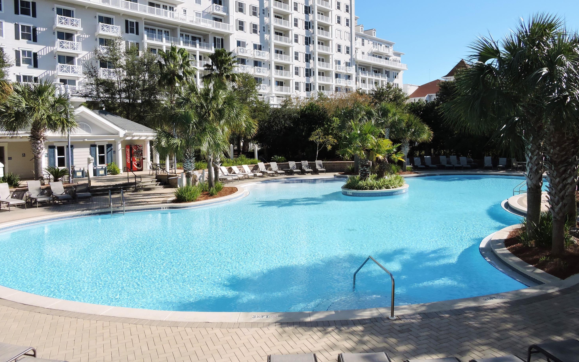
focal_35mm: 26
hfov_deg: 70.4
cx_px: 291
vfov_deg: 47.4
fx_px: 410
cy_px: 150
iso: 140
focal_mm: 4.3
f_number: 3.3
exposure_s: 1/1600
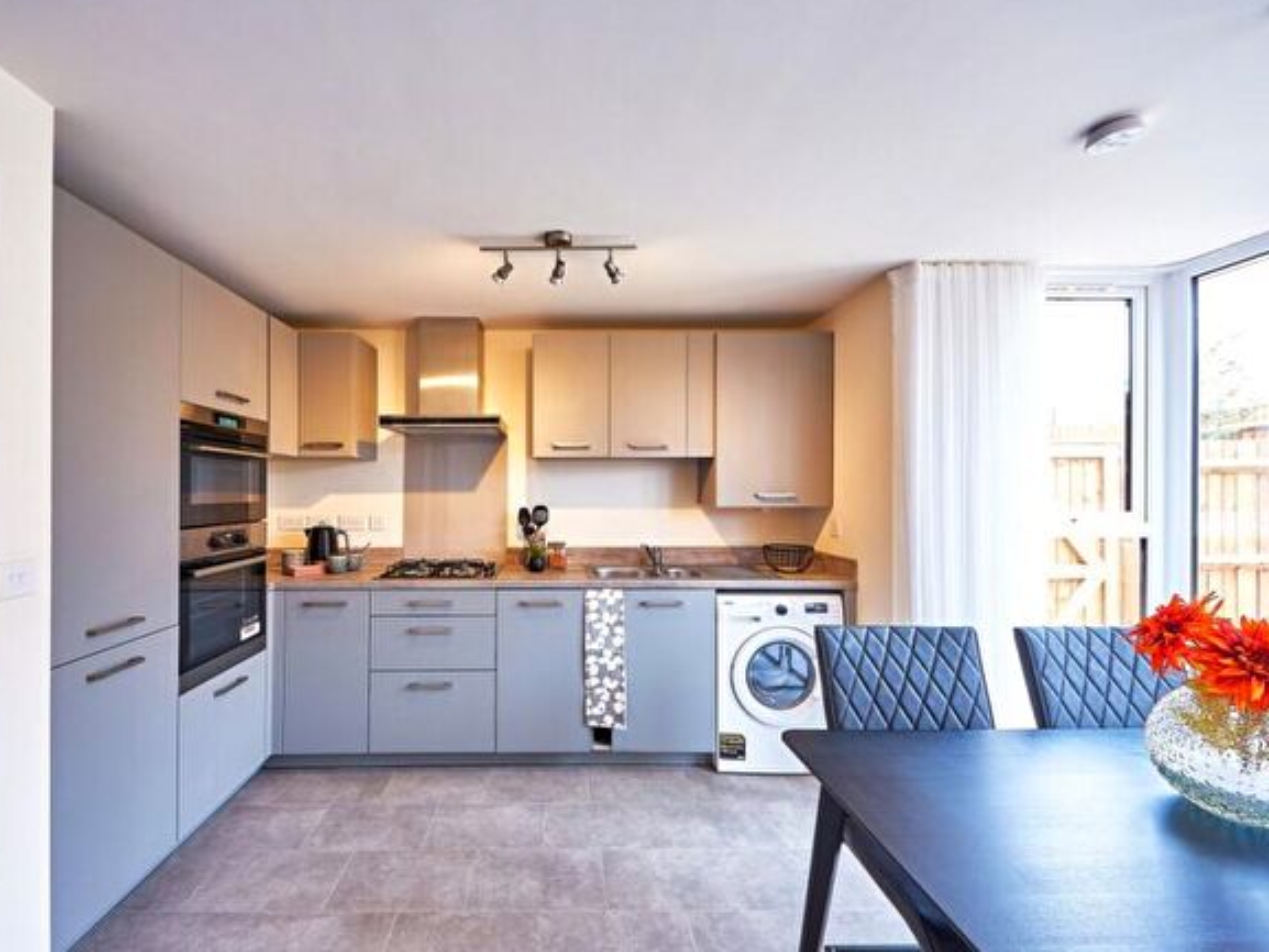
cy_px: 480
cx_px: 563
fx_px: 513
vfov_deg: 85.7
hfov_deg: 101.6
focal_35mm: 14
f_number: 7.1
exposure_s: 1/8
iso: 200
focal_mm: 8
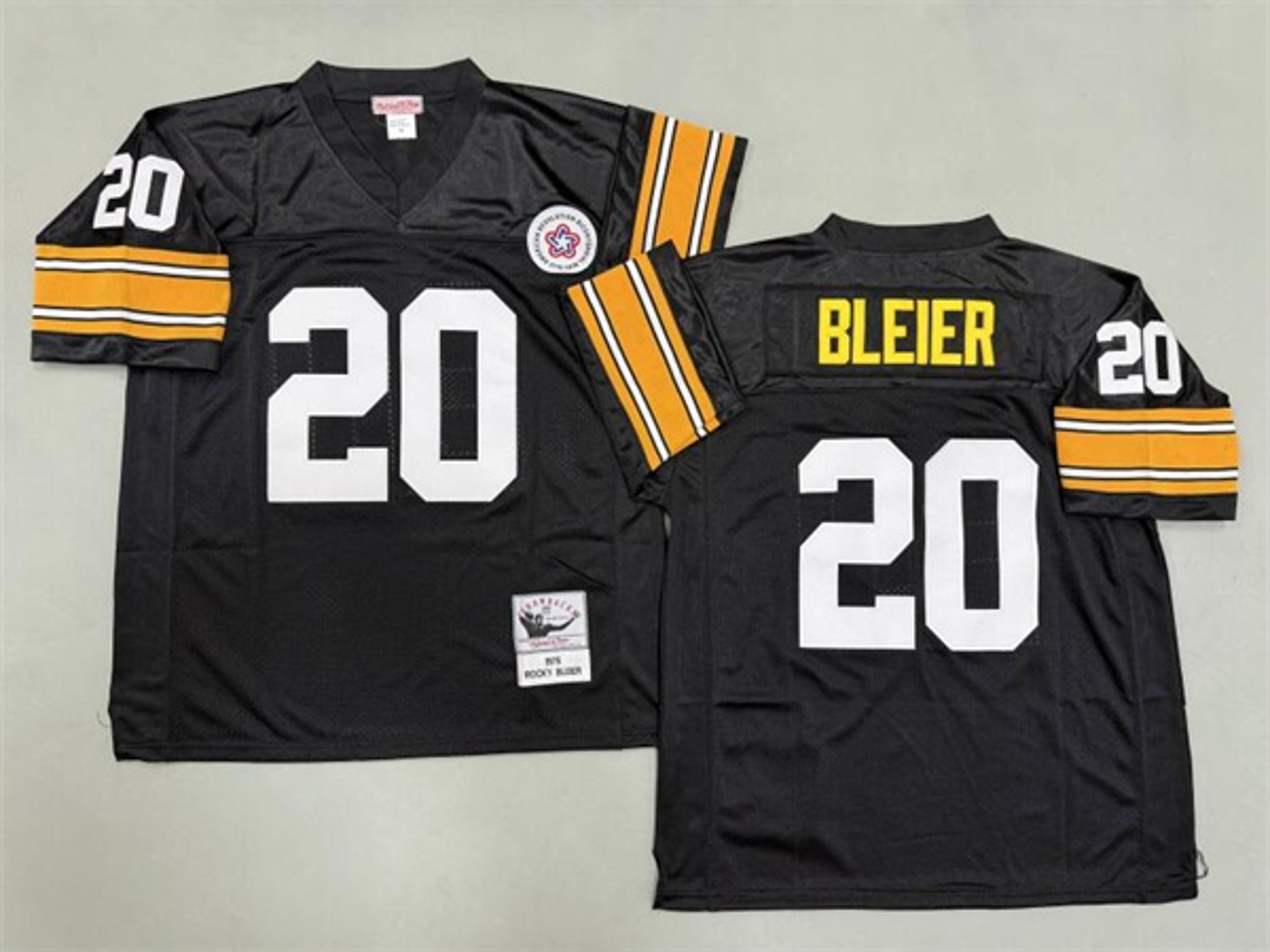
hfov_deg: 71.6
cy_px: 476
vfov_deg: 56.8
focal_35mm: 24
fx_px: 881
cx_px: 635
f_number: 1.78
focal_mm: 6.76
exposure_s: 1/50
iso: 200
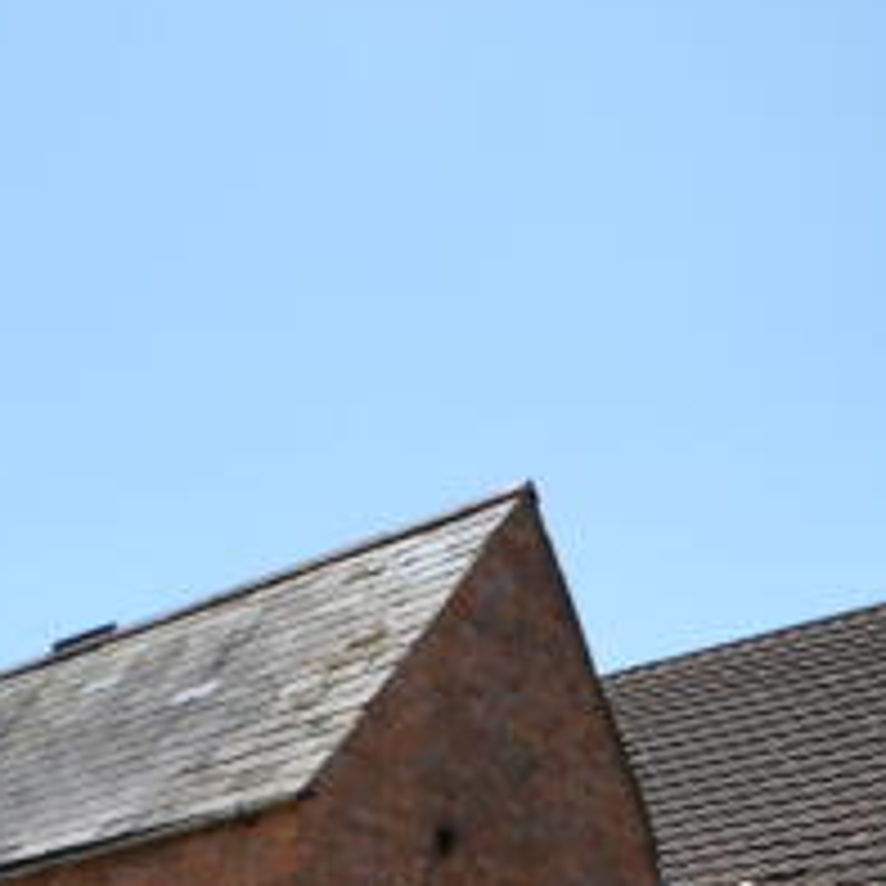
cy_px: 1426
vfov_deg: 21.0
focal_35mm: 66
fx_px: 1911
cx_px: -998
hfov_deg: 17.0
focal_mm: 10
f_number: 8
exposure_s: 1/250
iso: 140
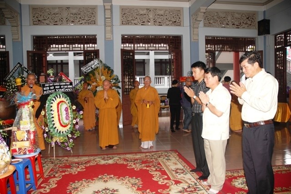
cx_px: 146
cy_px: 97
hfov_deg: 67.4
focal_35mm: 27
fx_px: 218
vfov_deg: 47.9
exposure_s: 1/60
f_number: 4
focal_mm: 18
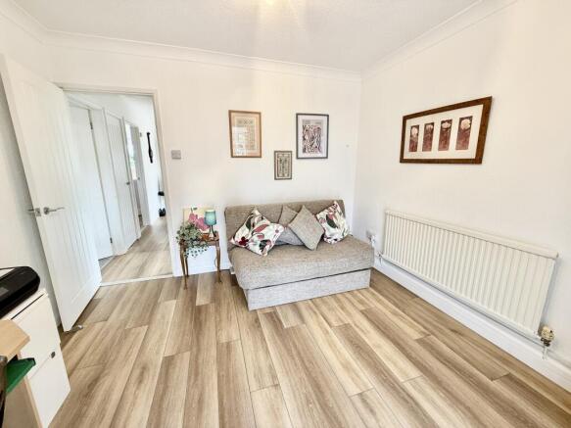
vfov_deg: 85.7
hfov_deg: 102.1
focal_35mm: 14
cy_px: 214
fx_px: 231
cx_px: 286
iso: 125
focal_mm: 2.22
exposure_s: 1/100
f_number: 2.2
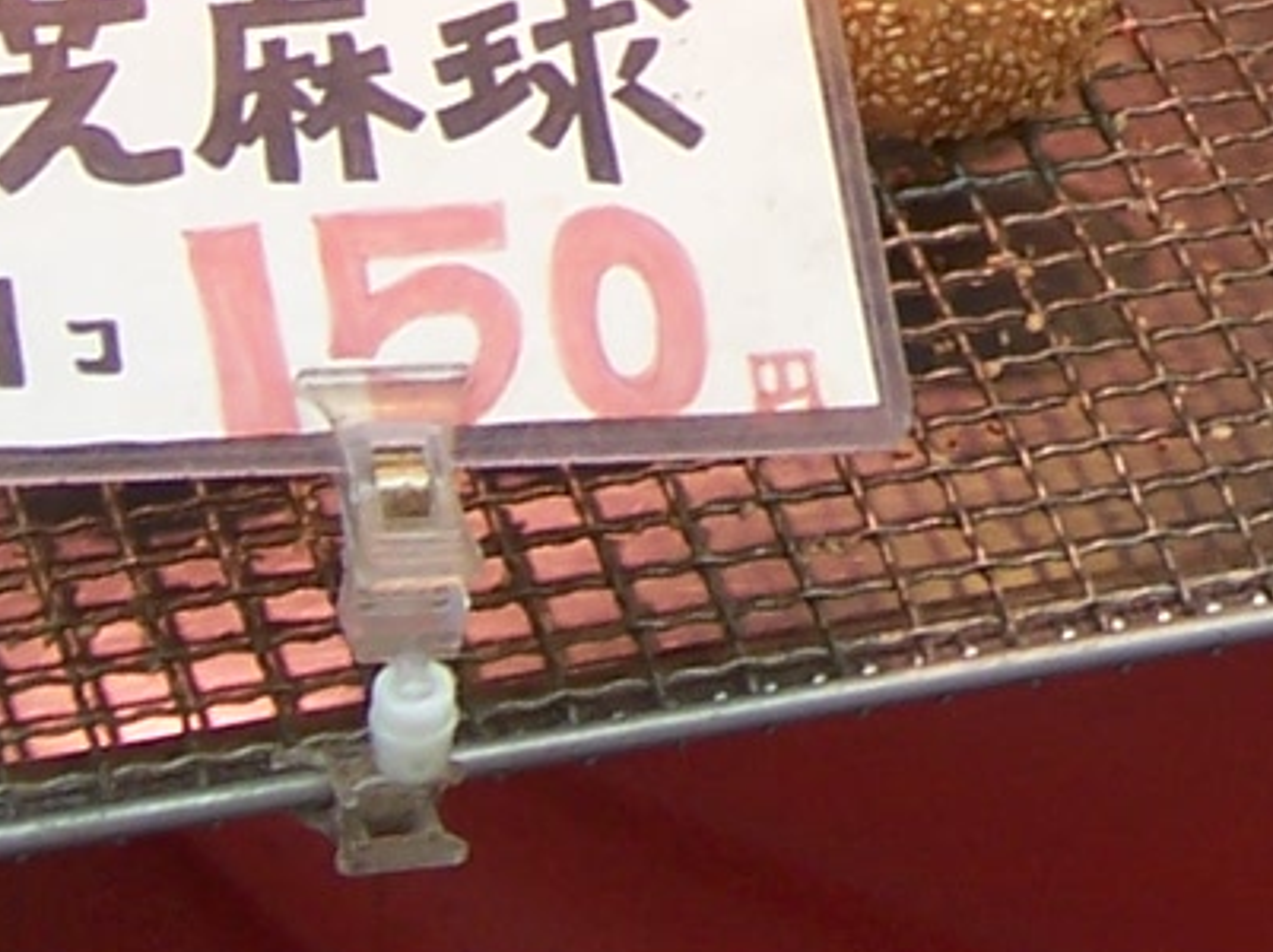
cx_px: 1832
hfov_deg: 7.9
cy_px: -990
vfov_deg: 5.8
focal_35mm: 248
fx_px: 9112
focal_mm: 10
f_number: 4.8
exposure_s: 1/90
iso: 80
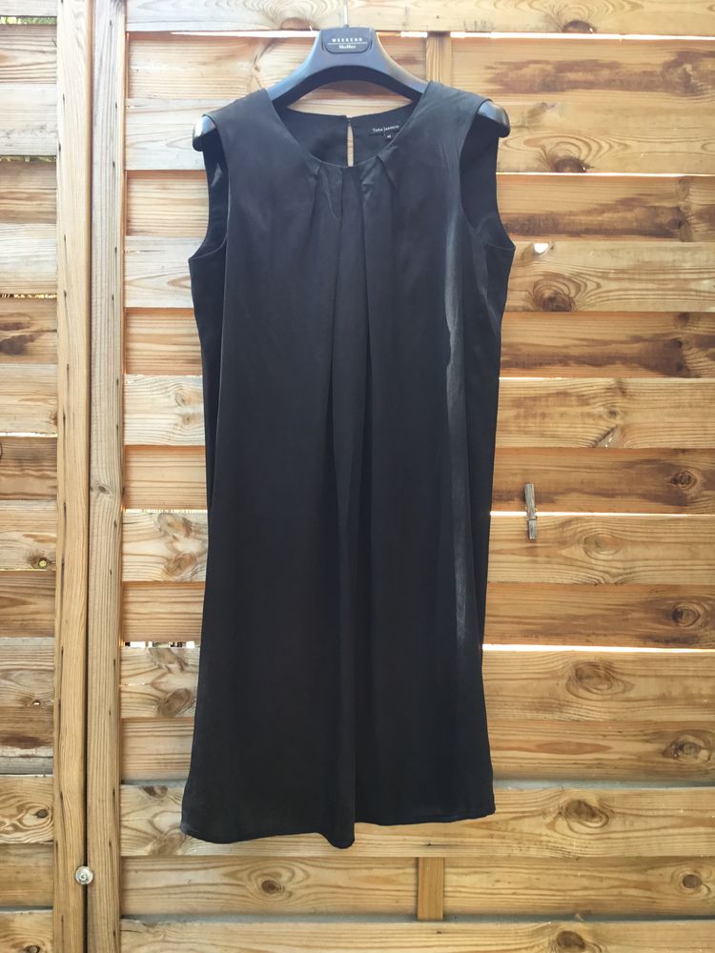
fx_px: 854
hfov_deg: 45.4
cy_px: 476
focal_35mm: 31
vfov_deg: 58.4
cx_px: 358
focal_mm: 3.3
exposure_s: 1/100
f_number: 2.4
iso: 40
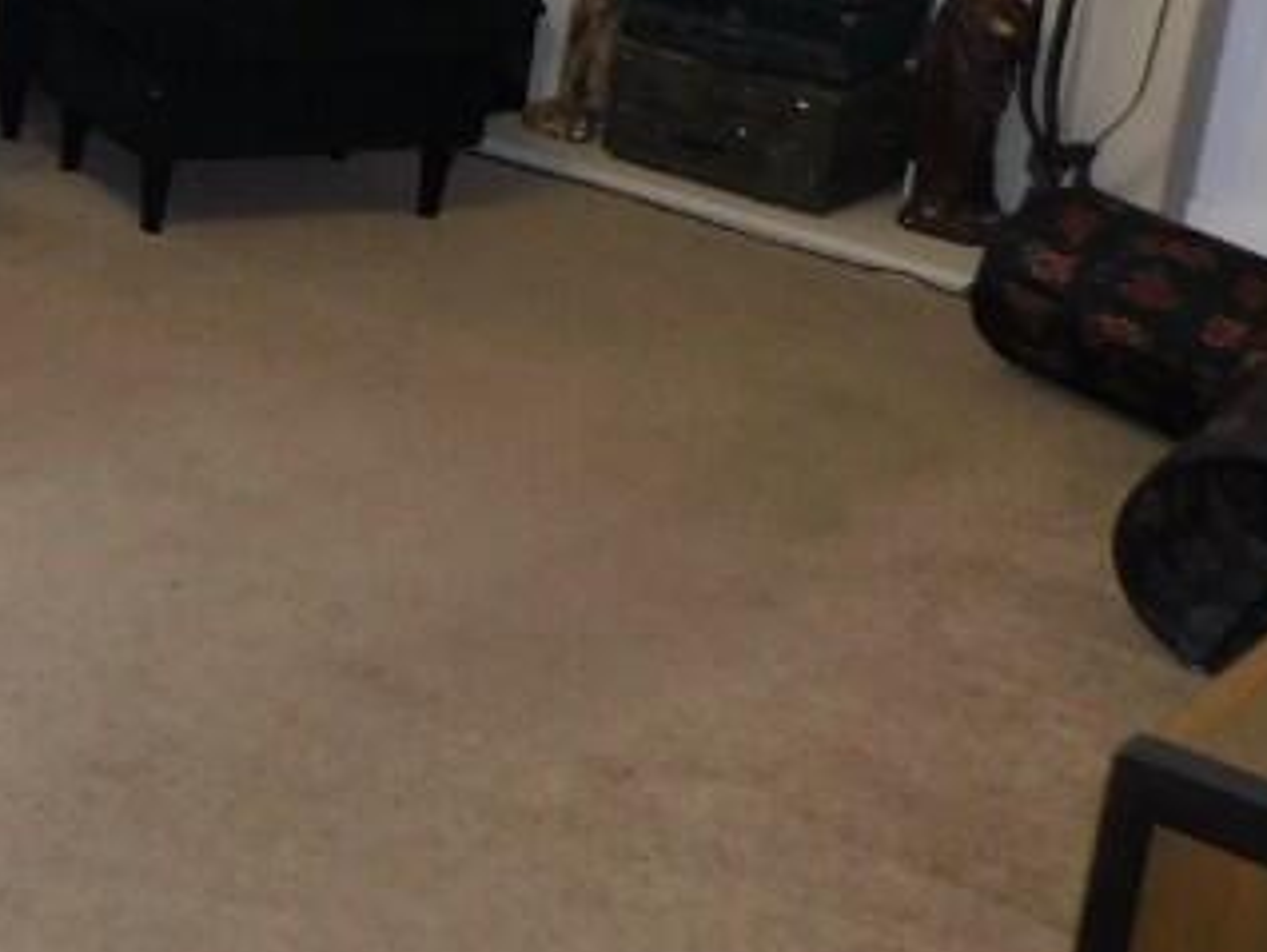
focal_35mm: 74
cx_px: -657
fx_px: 2711
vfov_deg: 19.2
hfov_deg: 21.7
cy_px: -68
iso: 200
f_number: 3
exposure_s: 1/30
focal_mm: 4
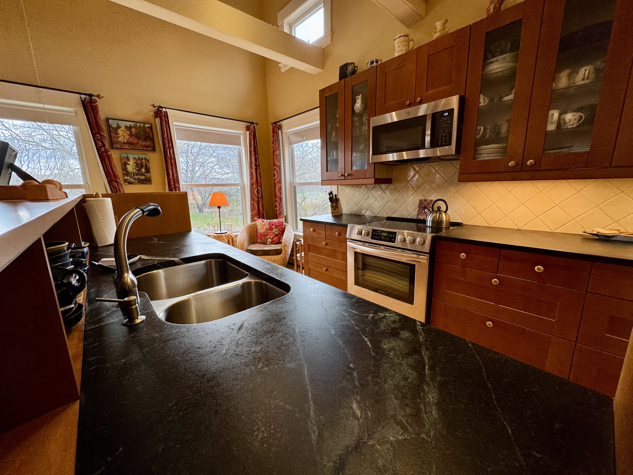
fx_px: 256
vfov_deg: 85.7
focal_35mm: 14
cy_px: 238
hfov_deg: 102.1
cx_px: 316
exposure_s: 1/120
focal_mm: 2.22
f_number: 2.2
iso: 125
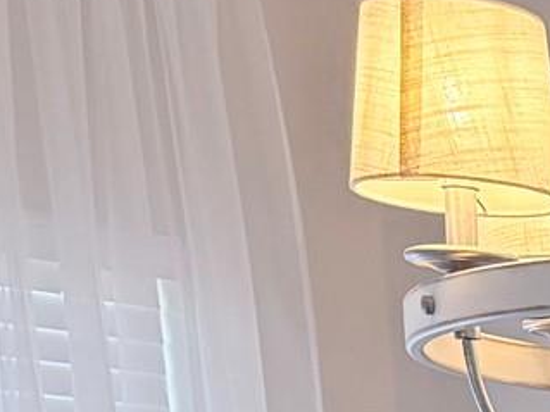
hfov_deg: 10.2
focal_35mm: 154
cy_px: 1022
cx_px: 1536
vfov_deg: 8.7
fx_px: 2446
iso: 200
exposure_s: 1/130
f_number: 1.78
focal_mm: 6.76
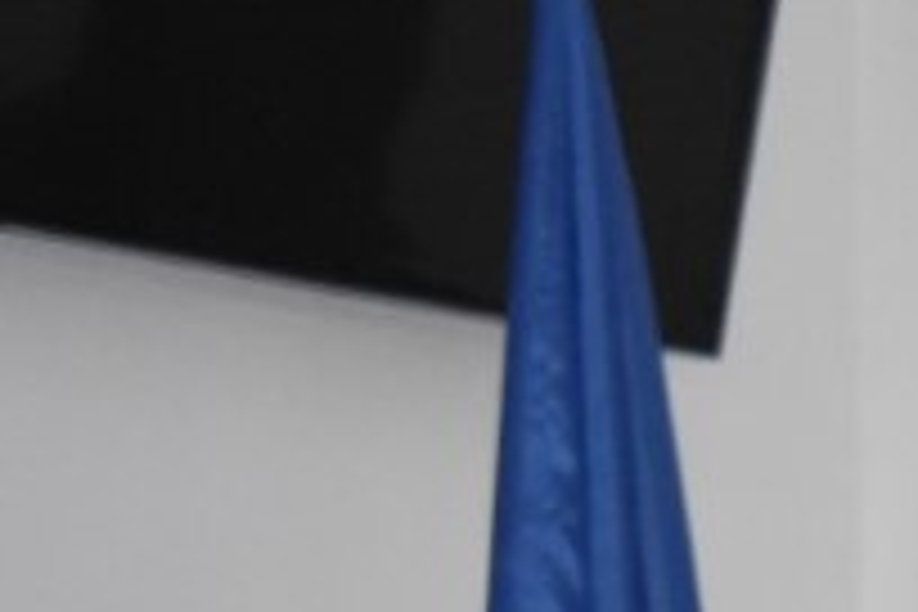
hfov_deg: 4.4
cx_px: 1944
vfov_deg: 2.9
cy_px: 904
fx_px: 11878
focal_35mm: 466
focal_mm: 55
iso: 2800
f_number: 5.6
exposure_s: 1/60
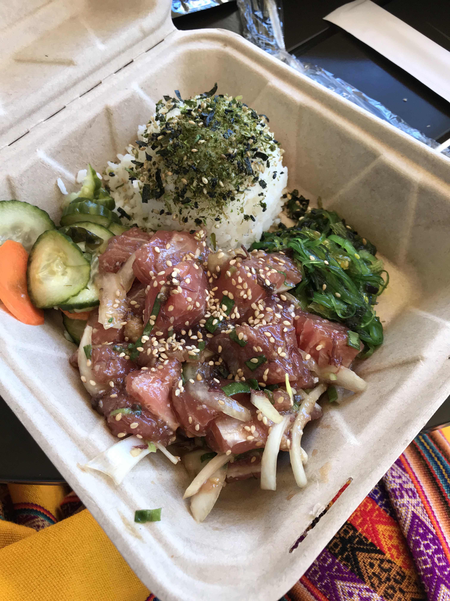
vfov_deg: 63.4
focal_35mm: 28
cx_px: 225
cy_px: 300
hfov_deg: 49.7
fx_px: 485
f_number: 1.8
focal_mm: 3.99
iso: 40
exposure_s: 1/120
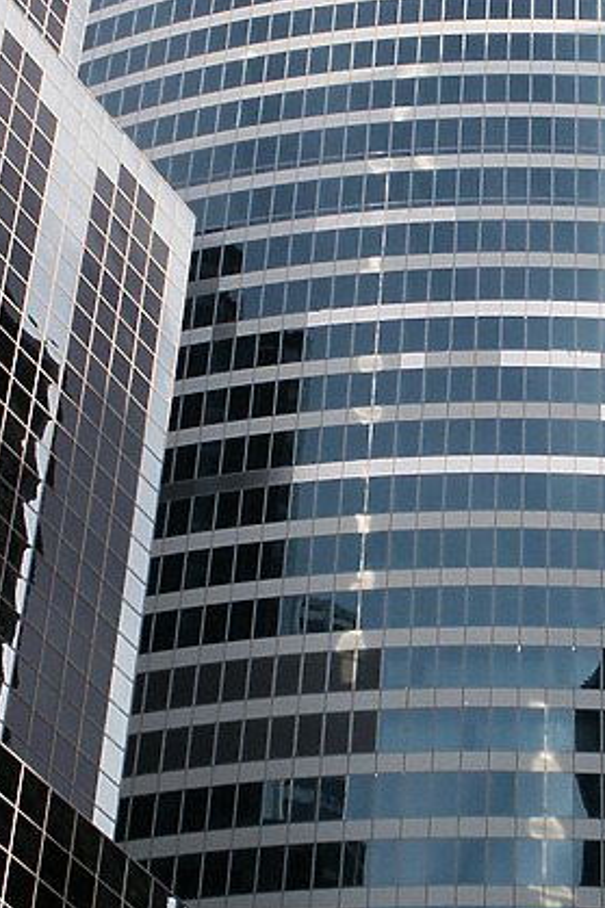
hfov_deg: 11.1
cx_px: 495
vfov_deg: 16.7
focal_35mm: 123
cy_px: 431
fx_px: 3103
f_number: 8
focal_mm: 11.48
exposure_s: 1/125
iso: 64
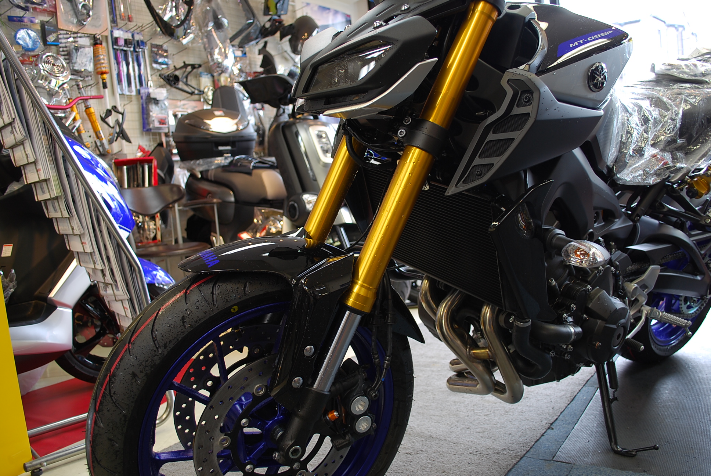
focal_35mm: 30
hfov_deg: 61.9
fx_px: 593
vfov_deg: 43.7
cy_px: 238
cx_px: 356
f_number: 4
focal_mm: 20
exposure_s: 1/8
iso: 100
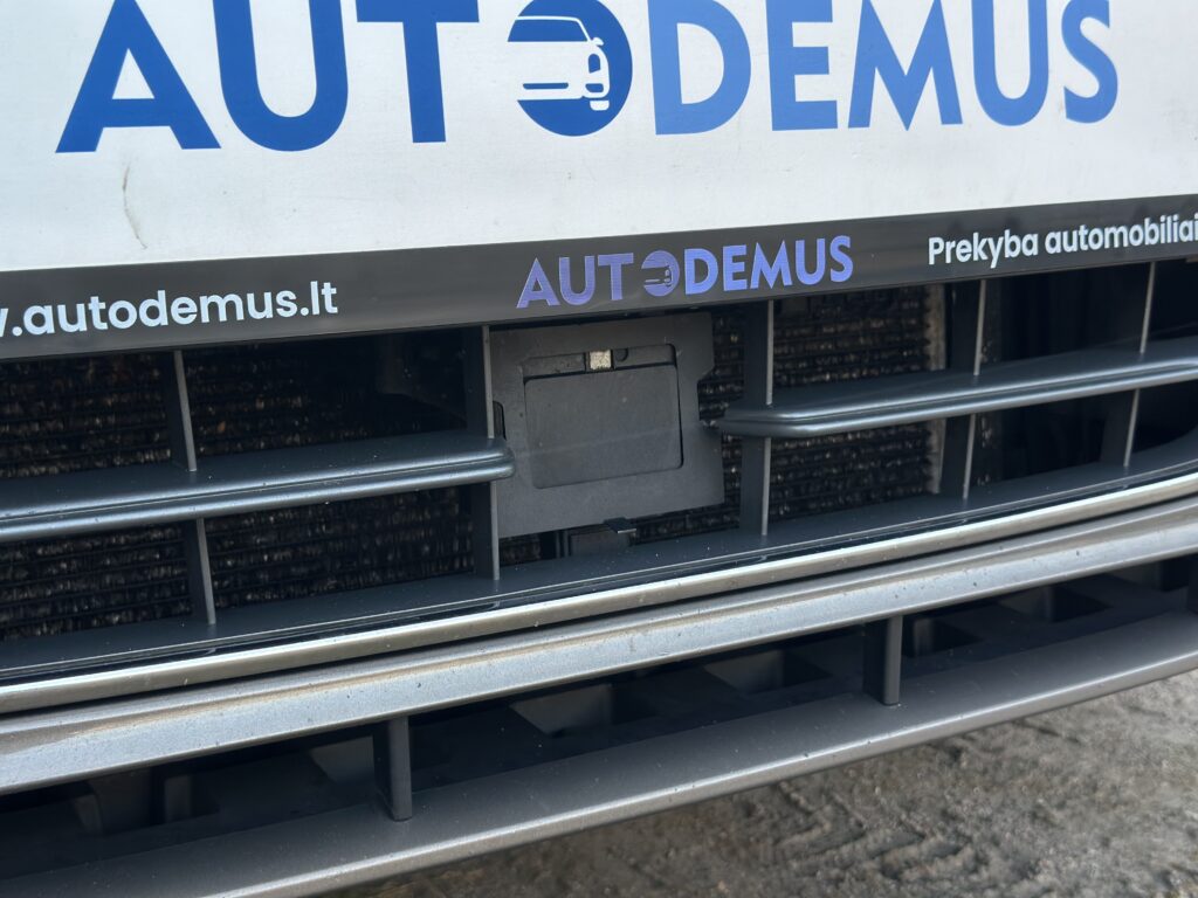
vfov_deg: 30.3
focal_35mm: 48
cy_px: 449
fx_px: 1661
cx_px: 599
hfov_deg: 39.7
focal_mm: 6.86
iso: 125
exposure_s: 1/86
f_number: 1.78
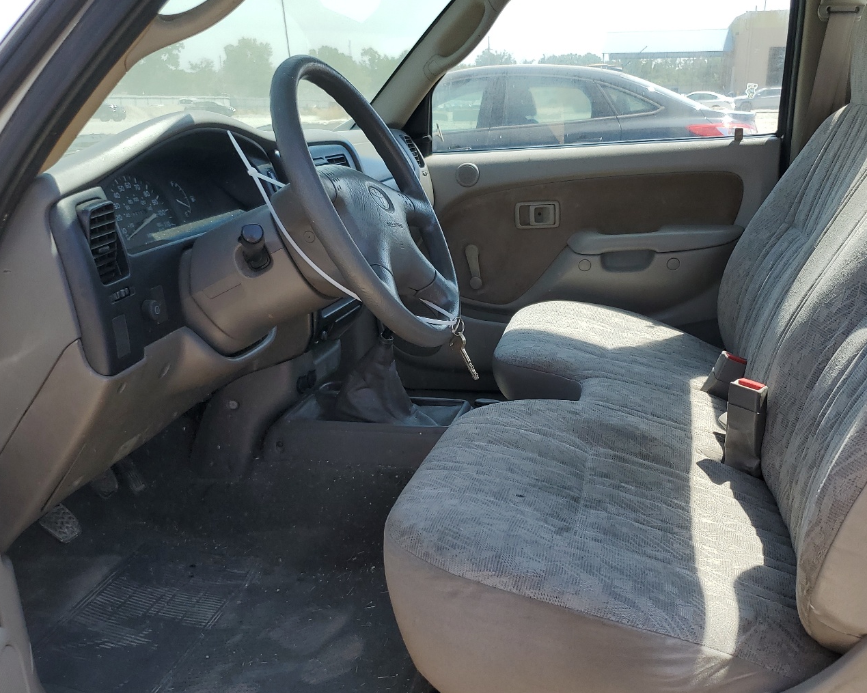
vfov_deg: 45.7
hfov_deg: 55.7
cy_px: 393
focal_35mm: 32
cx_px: 444
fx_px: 821
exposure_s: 1/1250
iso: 50
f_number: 1.5
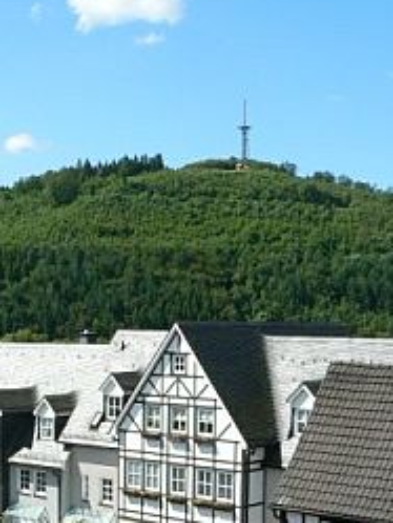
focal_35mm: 65
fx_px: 983
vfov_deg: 28.9
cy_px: 441
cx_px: 84
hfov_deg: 22.3
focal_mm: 6
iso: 100
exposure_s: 1/500
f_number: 5.2
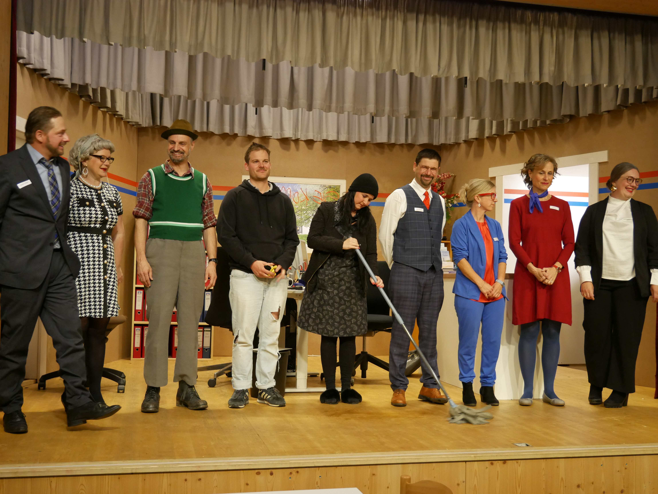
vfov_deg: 36.0
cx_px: 329
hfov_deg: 46.8
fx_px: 761
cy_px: 247
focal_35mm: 40
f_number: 4.1
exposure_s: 1/60
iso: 1250
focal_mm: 20
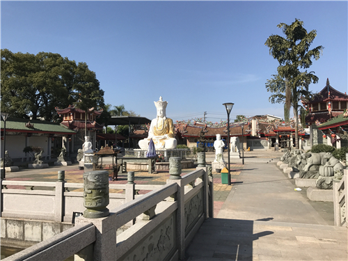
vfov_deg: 49.7
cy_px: 130
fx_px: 281
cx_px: 174
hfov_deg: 63.4
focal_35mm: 28
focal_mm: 3.99
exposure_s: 1/2660
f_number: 1.8
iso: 20
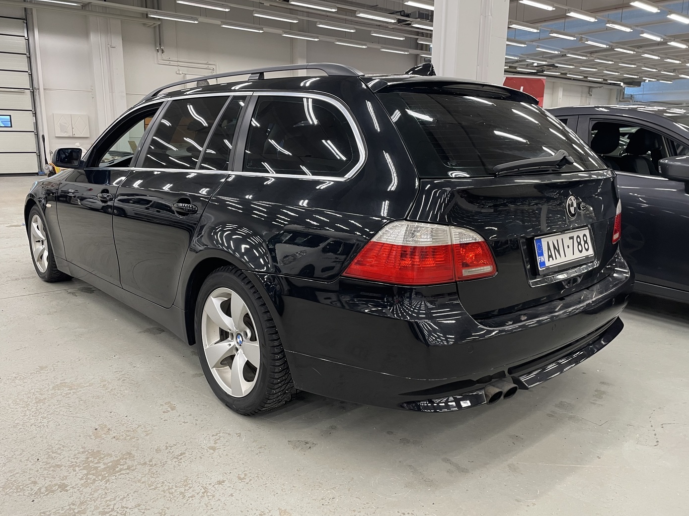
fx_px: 537
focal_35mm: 27
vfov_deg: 51.3
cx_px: 337
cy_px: 249
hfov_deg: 65.3
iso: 100
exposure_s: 1/50
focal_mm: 4.2
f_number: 1.6
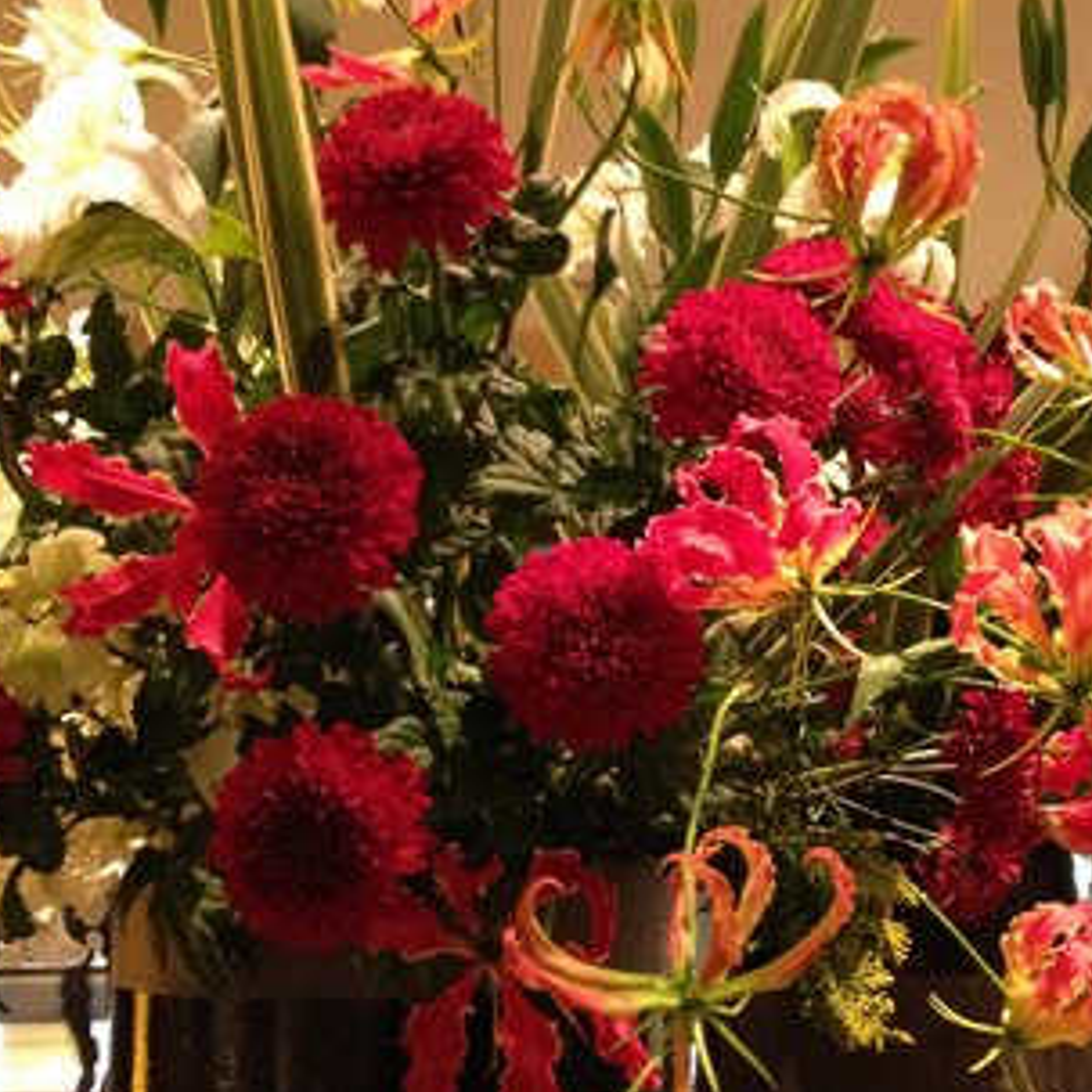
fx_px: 1820
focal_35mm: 51
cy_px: 463
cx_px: 587
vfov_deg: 33.3
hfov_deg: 33.4
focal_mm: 4.28
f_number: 2.4
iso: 400
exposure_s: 1/20
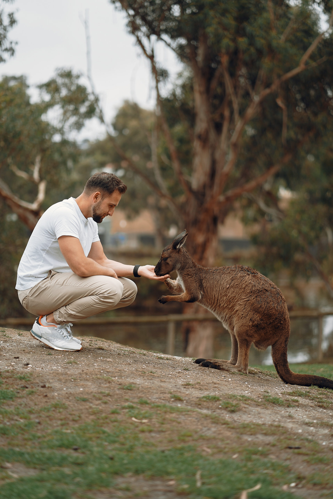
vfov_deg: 23.9
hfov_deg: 16.1
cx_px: 166
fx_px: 1179
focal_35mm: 85
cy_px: 250
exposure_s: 1/640
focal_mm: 85
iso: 100
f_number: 1.8
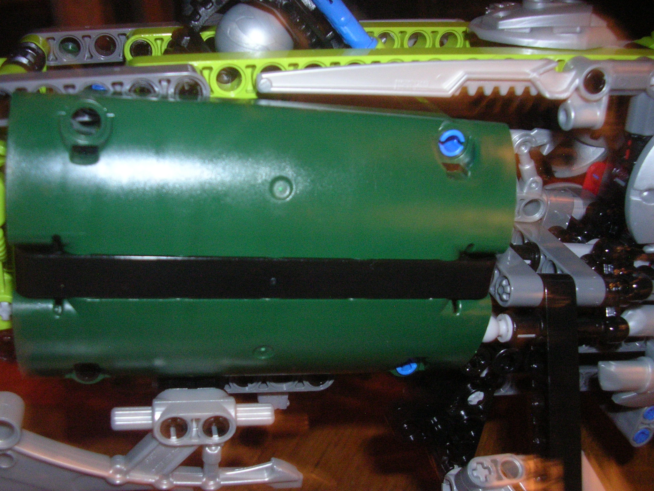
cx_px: 327
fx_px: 718
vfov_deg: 37.7
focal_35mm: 38
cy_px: 246
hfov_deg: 49.0
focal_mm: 5.8
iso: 200
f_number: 2.8
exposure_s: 1.5
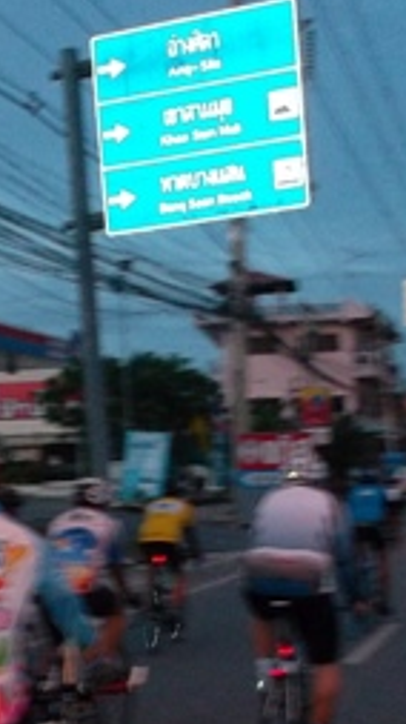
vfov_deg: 31.5
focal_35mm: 66
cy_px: 524
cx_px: 84
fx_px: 1265
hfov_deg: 18.1
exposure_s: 1/45
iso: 200
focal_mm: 4.1
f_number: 3.3
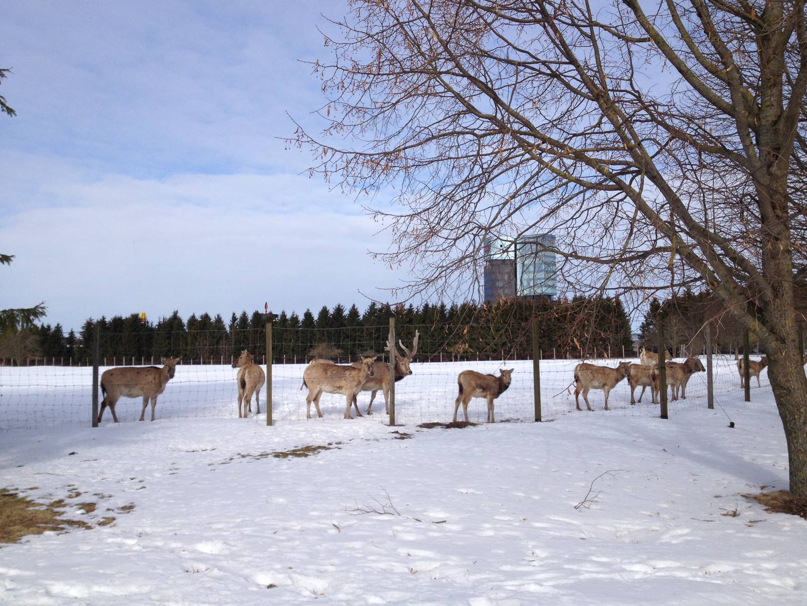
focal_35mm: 35
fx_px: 816
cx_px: 404
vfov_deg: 40.7
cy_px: 303
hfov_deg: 52.6
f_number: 2.4
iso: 50
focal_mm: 4.28
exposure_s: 1/2404
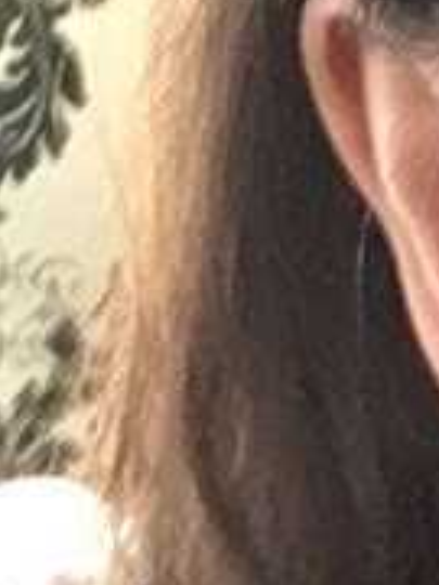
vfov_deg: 8.9
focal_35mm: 220
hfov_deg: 6.0
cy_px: 705
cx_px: 1554
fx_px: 3720
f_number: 2.4
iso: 160
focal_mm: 2.15
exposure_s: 1/30
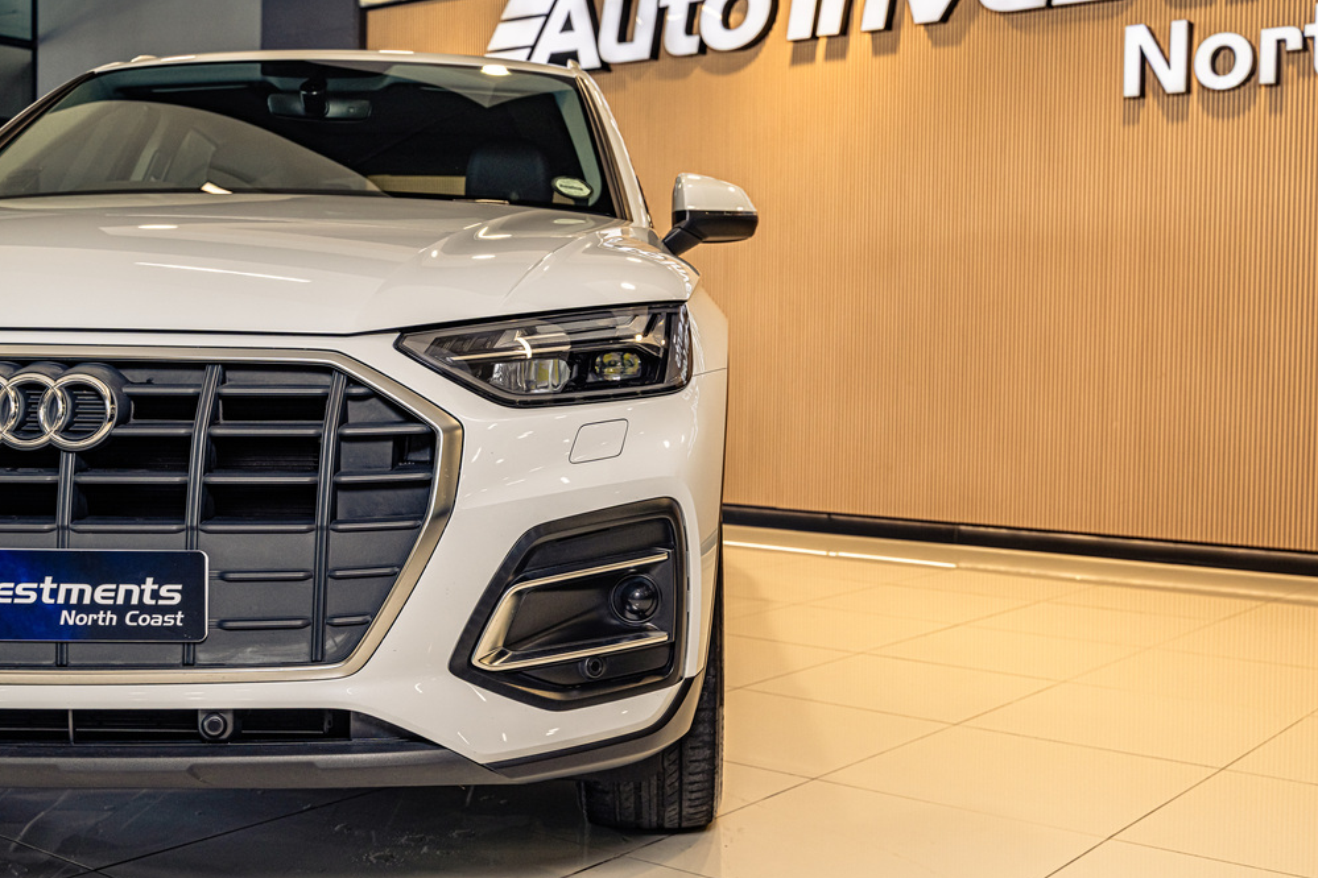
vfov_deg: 31.9
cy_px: 438
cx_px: 666
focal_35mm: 42
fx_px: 1538
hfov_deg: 46.4
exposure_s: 1/200
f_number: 5
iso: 500
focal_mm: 41
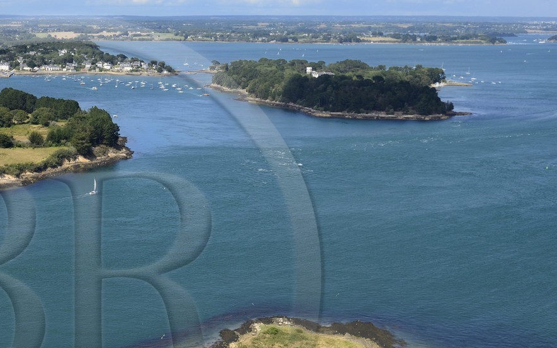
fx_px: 820
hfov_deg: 35.4
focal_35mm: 54
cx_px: 59
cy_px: 277
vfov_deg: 23.6
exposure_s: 1/1000
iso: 400
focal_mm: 29
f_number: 7.1
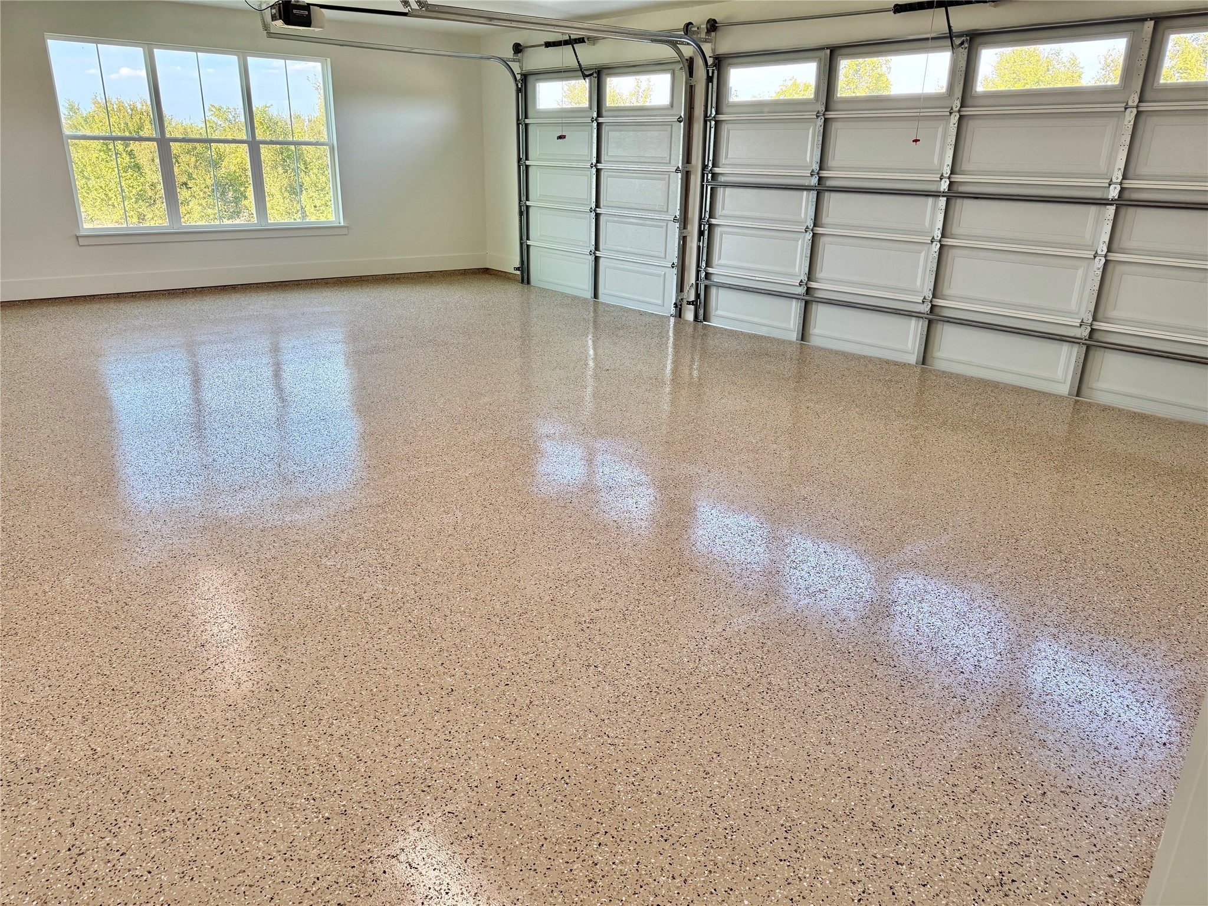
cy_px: 453
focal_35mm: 24
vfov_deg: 56.8
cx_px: 604
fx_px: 838
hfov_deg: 71.6
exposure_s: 1/170
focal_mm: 6.76
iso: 100
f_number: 1.78
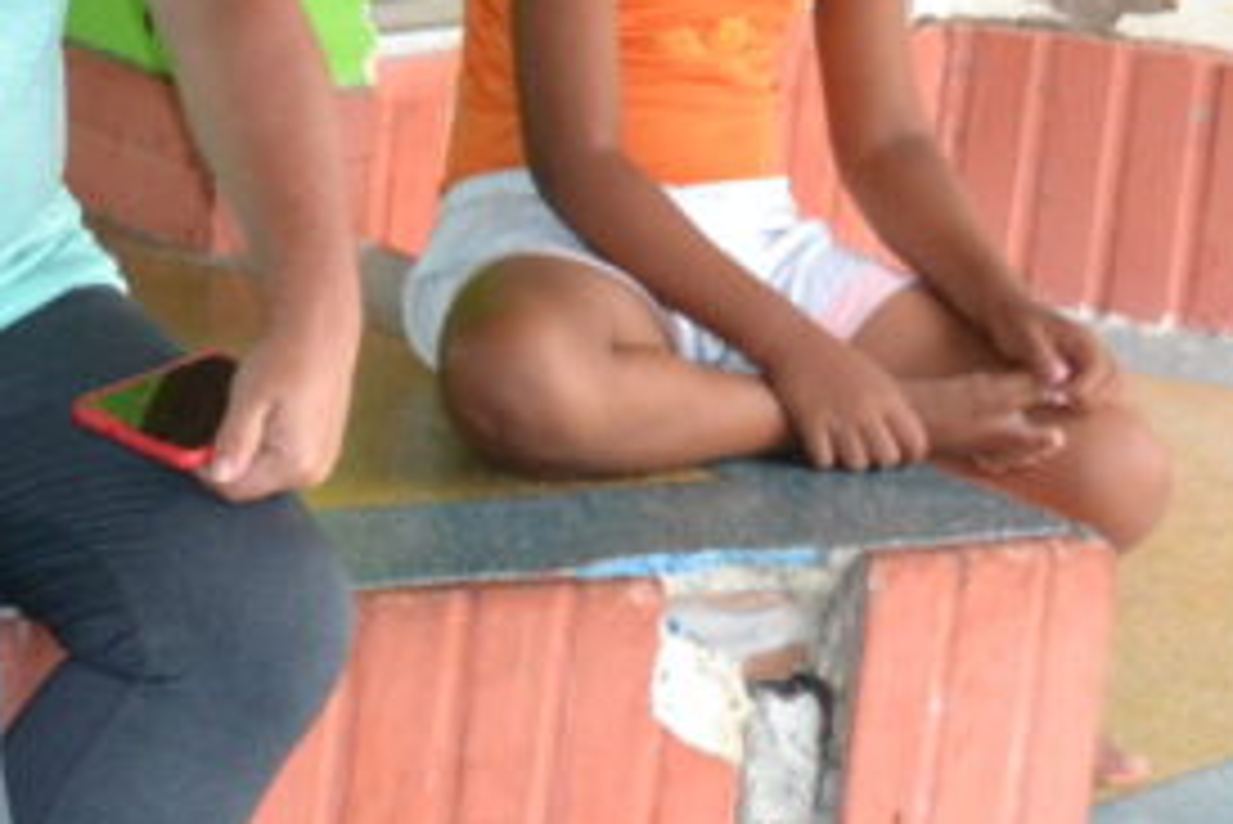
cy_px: 326
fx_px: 5997
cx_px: -774
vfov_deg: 7.9
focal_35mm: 175
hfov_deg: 11.2
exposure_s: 1/60
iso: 1250
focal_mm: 32
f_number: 4.8
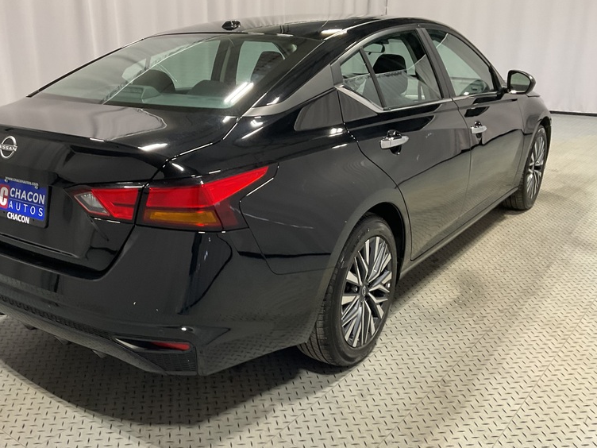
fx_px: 638
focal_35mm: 37
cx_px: 221
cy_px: 219
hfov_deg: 49.6
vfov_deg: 38.7
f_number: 1.8
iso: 80
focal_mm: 3
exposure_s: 1/50
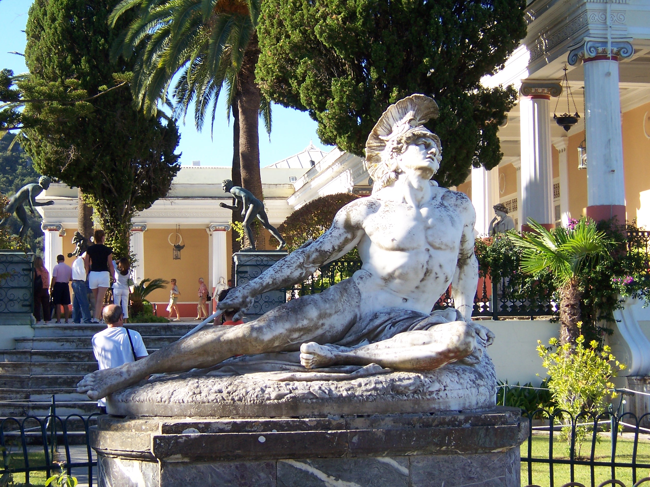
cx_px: 325
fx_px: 1239
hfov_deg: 29.4
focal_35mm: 66
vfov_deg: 22.3
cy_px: 244
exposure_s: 1/250
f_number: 4
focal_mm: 11
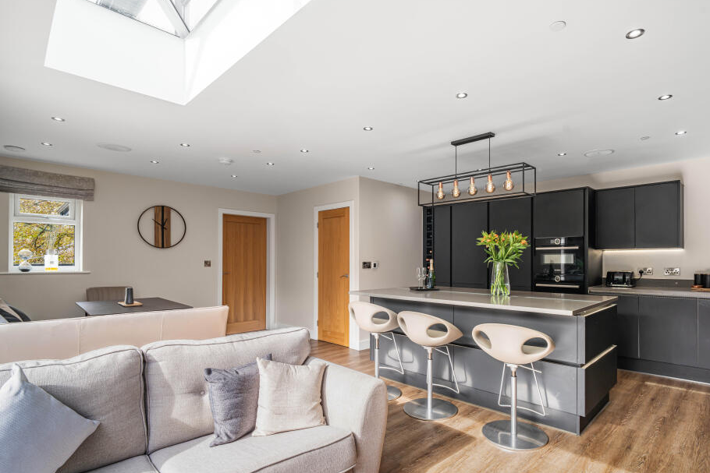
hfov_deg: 89.7
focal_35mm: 18
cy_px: 261
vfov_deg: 67.2
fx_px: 355
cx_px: 393
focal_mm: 16
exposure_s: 1/50
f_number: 8
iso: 100
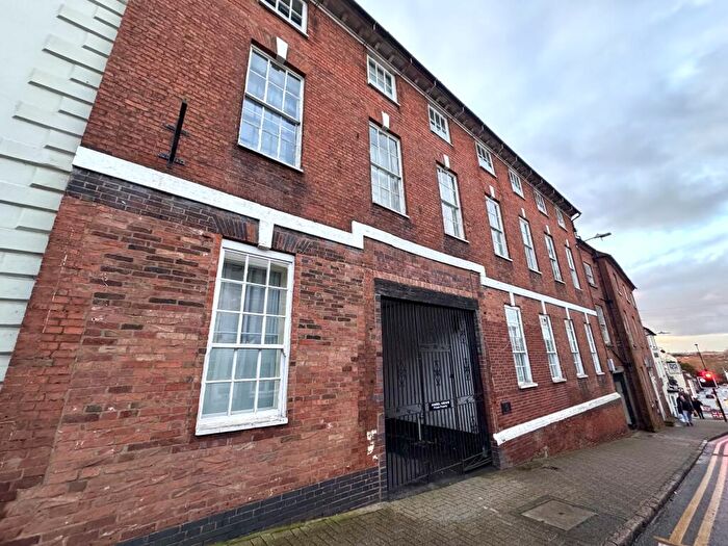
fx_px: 294
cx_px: 364
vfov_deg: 85.7
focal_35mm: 14
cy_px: 273
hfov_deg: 102.1
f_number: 2.2
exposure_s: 1/100
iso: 320
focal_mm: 2.22
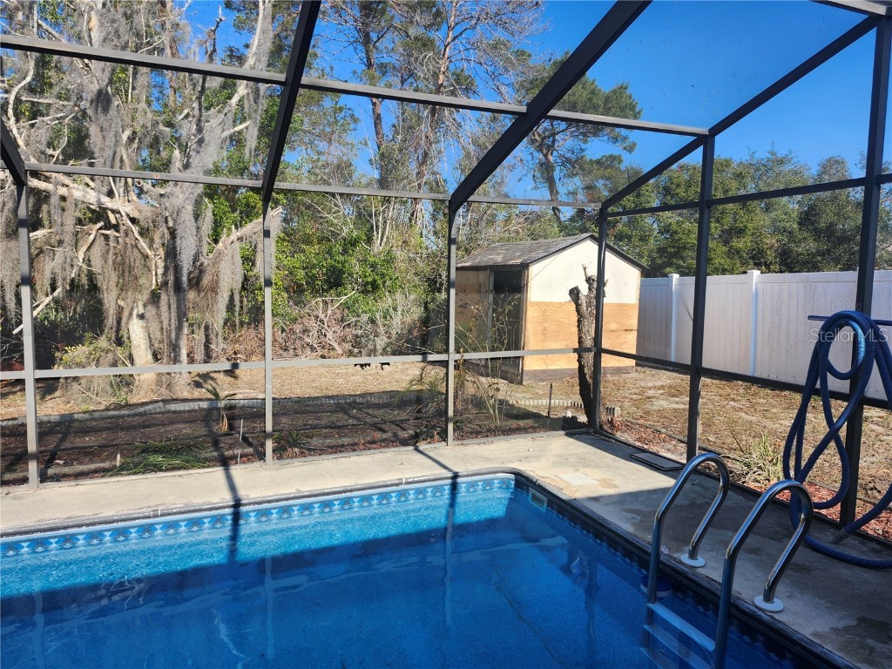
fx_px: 593
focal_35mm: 23
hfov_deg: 73.9
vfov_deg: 58.9
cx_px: 446
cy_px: 334
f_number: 1.8
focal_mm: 5.54
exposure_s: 1/707
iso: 25
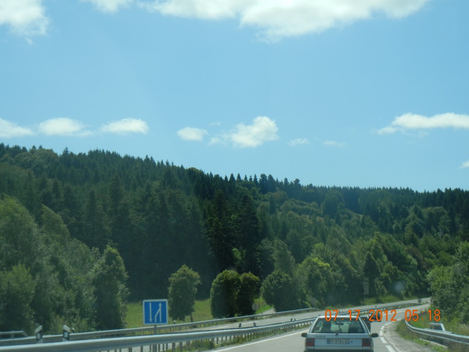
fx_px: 1206
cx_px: 234
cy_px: 176
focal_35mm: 89
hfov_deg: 22.0
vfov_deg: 16.6
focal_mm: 16
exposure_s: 1/262
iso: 160
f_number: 8.8
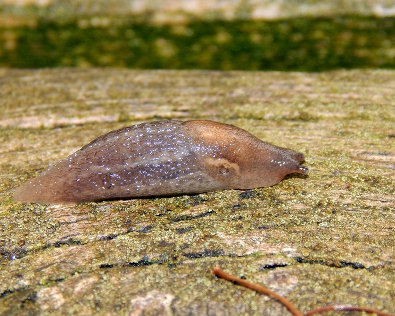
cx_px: 185
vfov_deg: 12.8
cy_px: 159
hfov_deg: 15.9
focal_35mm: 121
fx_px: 1415
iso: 125
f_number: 9.2
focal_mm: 20.5
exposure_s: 1/30
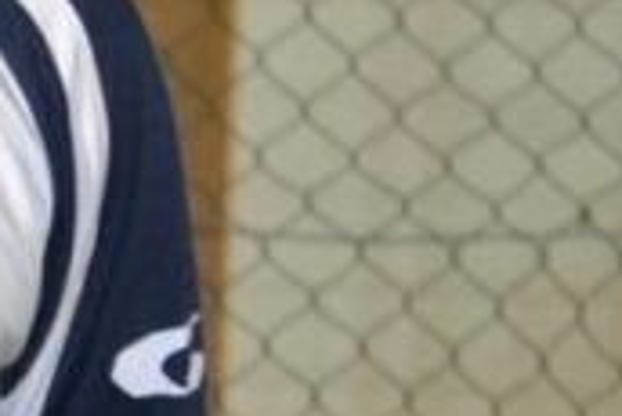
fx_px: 5759
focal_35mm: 333
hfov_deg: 6.1
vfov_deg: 4.1
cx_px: -336
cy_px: -33
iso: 3200
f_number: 4
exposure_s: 1/60
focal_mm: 55
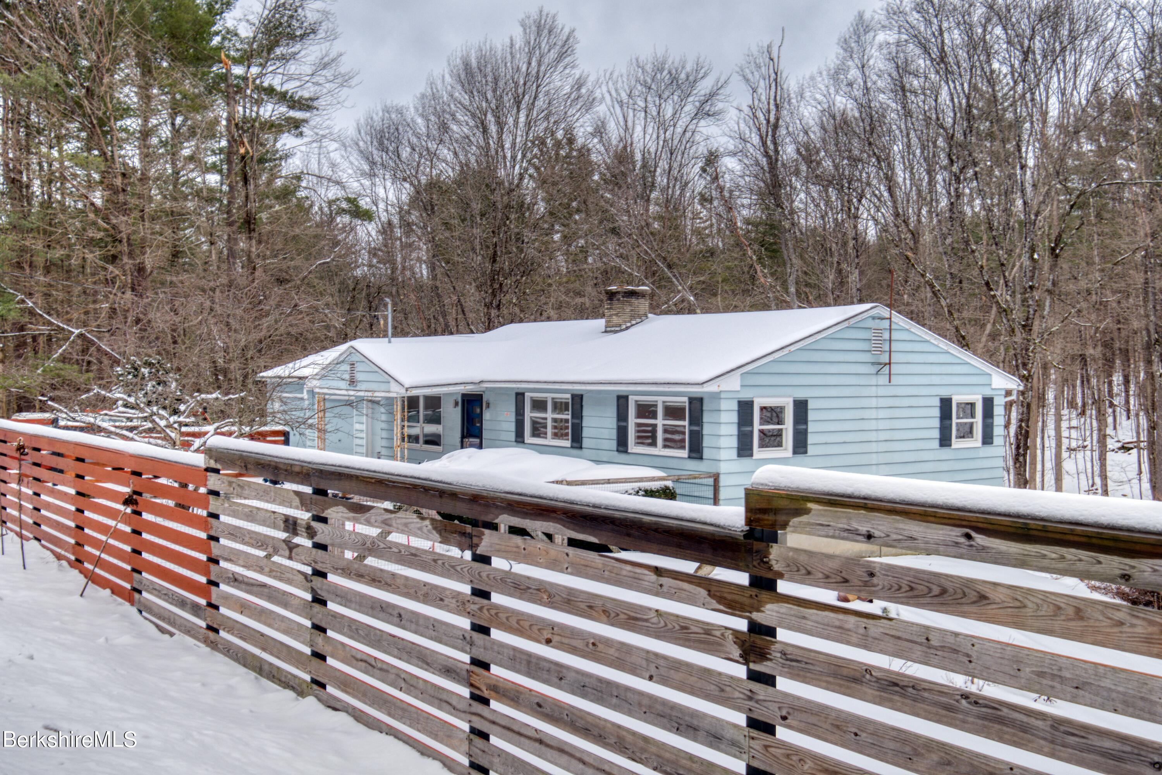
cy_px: 388
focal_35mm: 36
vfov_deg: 36.9
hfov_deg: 53.1
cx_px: 581
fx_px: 1162
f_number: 5.6
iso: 200
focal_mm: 24
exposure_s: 1/600
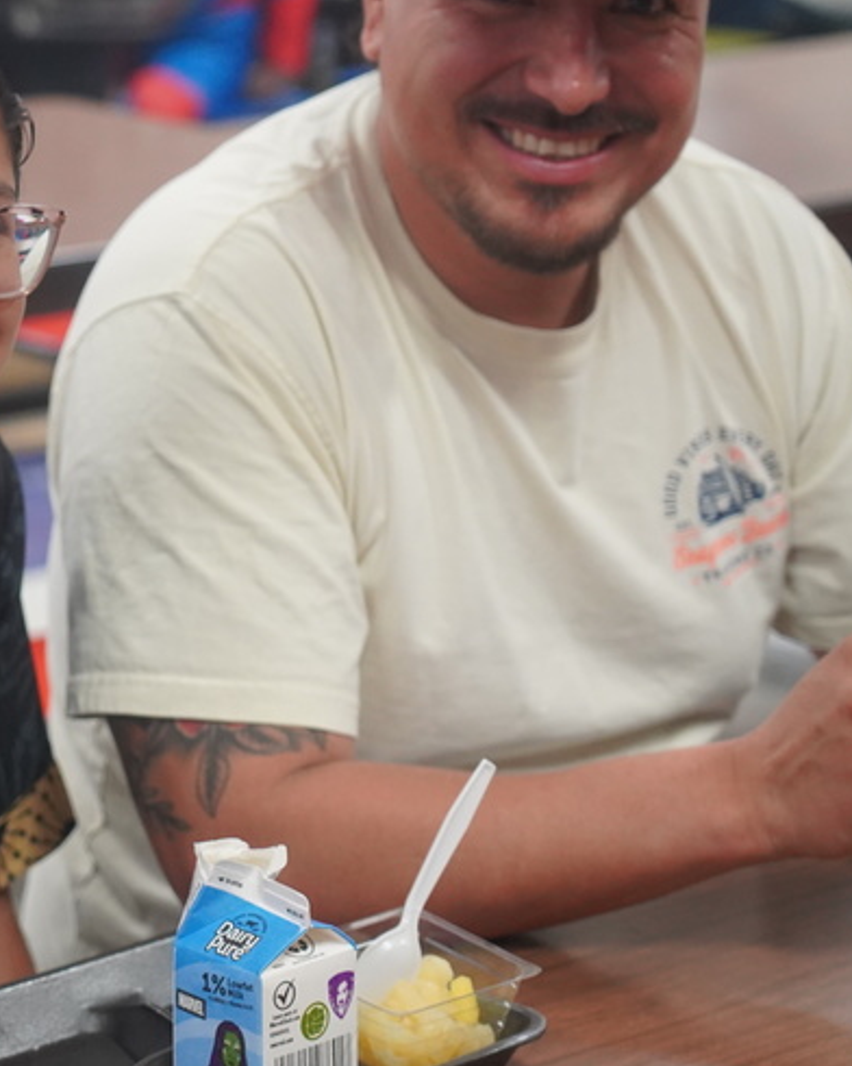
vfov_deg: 13.1
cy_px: 406
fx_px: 4633
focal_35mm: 147
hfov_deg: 10.4
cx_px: 46
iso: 4000
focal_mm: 75
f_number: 4
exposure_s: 1/160
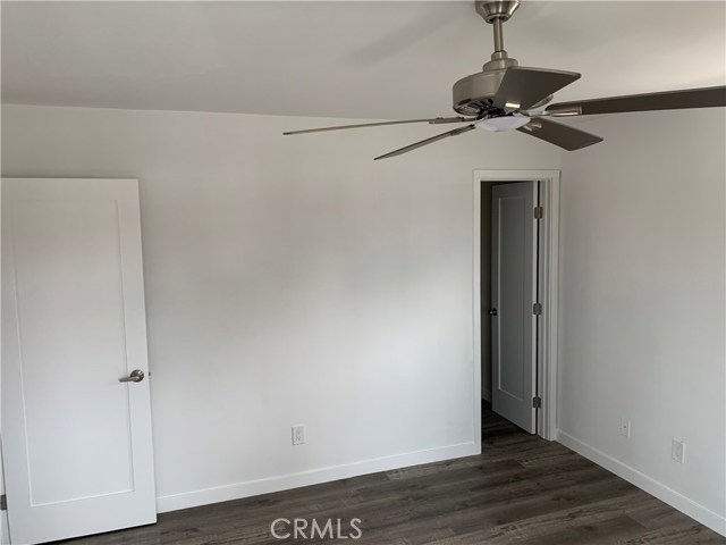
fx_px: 545
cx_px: 363
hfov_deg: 67.3
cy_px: 272
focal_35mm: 26
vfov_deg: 53.1
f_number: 1.8
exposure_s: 1/121
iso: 80
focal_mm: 4.25
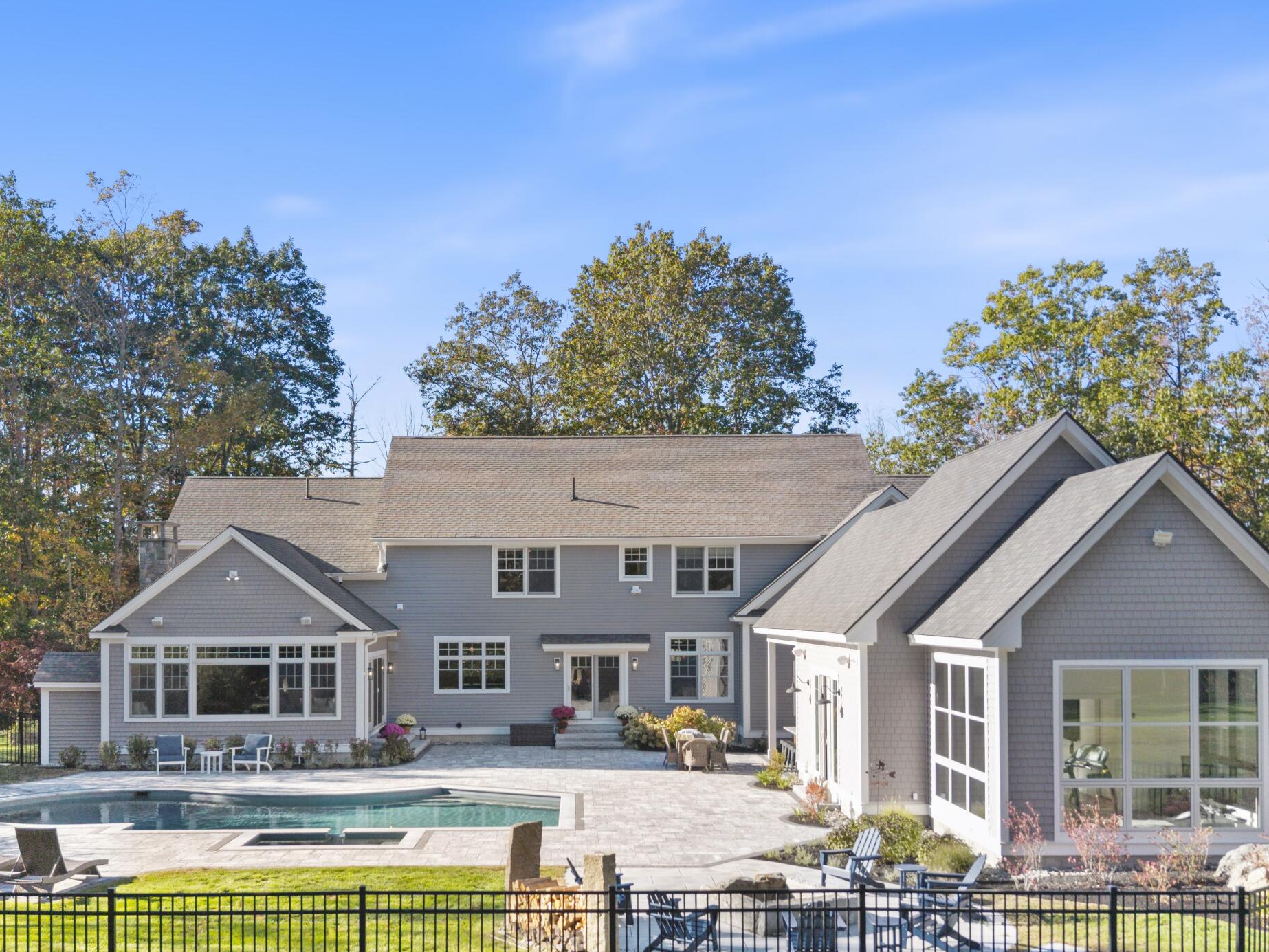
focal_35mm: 39
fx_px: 1430
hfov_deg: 47.8
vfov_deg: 36.6
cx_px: 573
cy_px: 608
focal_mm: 8.67
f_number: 1.8
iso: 190
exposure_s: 1/2000
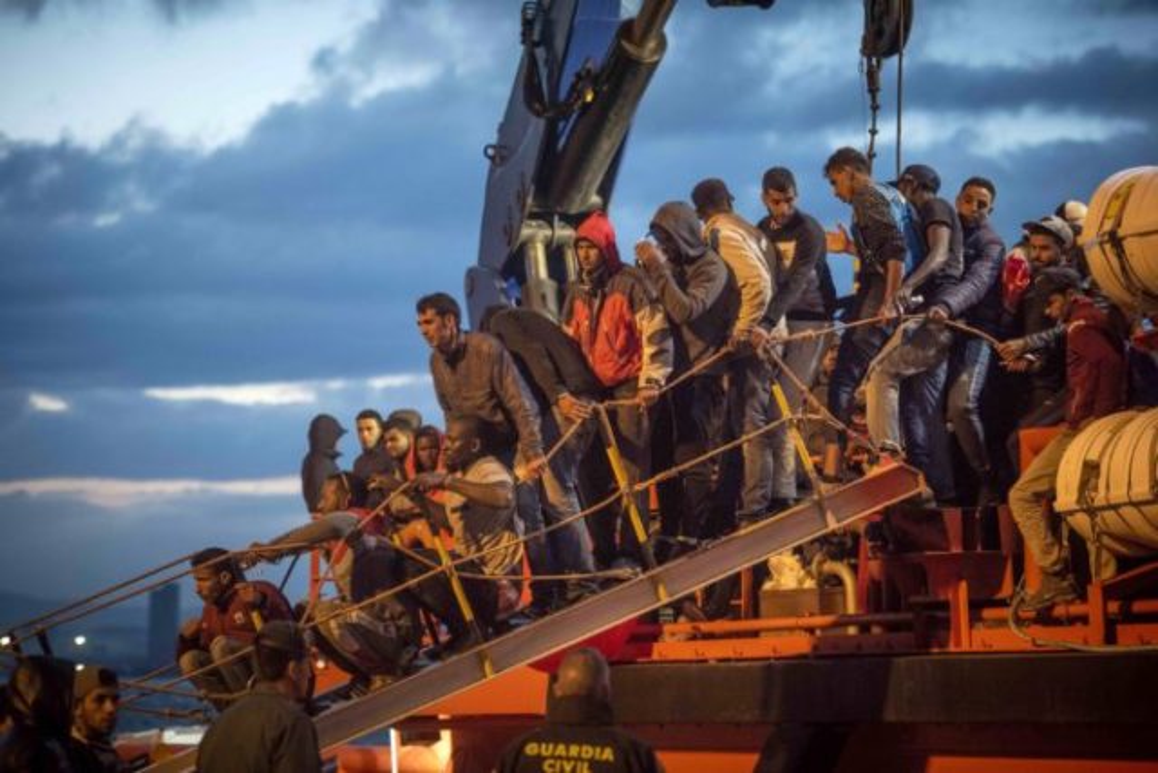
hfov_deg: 17.6
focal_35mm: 116
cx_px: 579
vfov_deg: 11.8
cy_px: 386
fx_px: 3732
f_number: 2.8
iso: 3200
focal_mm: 116
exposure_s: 1/125
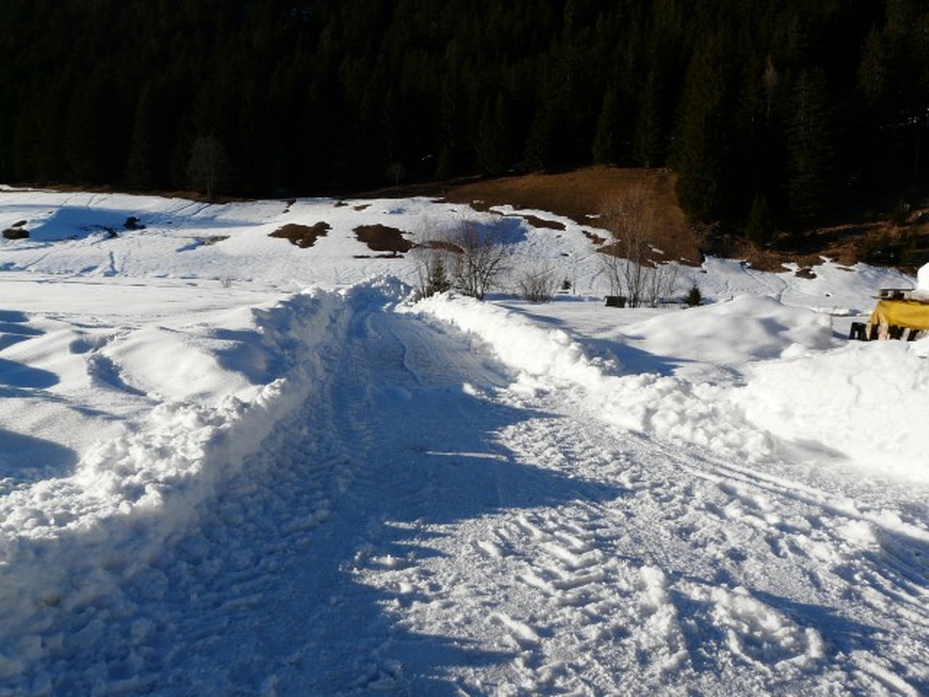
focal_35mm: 28
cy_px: 348
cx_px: 464
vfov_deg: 49.7
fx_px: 751
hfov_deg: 63.4
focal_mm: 4.6
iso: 100
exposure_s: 1/500
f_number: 5.6
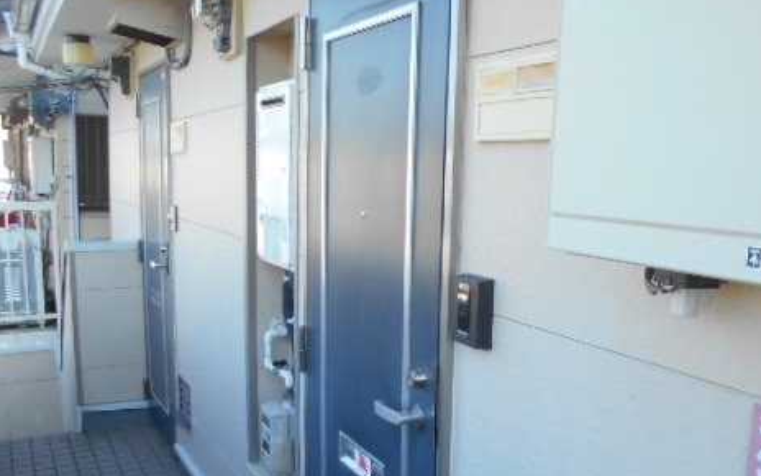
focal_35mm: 38
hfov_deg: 51.3
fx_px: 788
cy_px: 325
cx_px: 443
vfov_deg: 33.2
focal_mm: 4.6
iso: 80
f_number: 3.2
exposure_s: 1/125
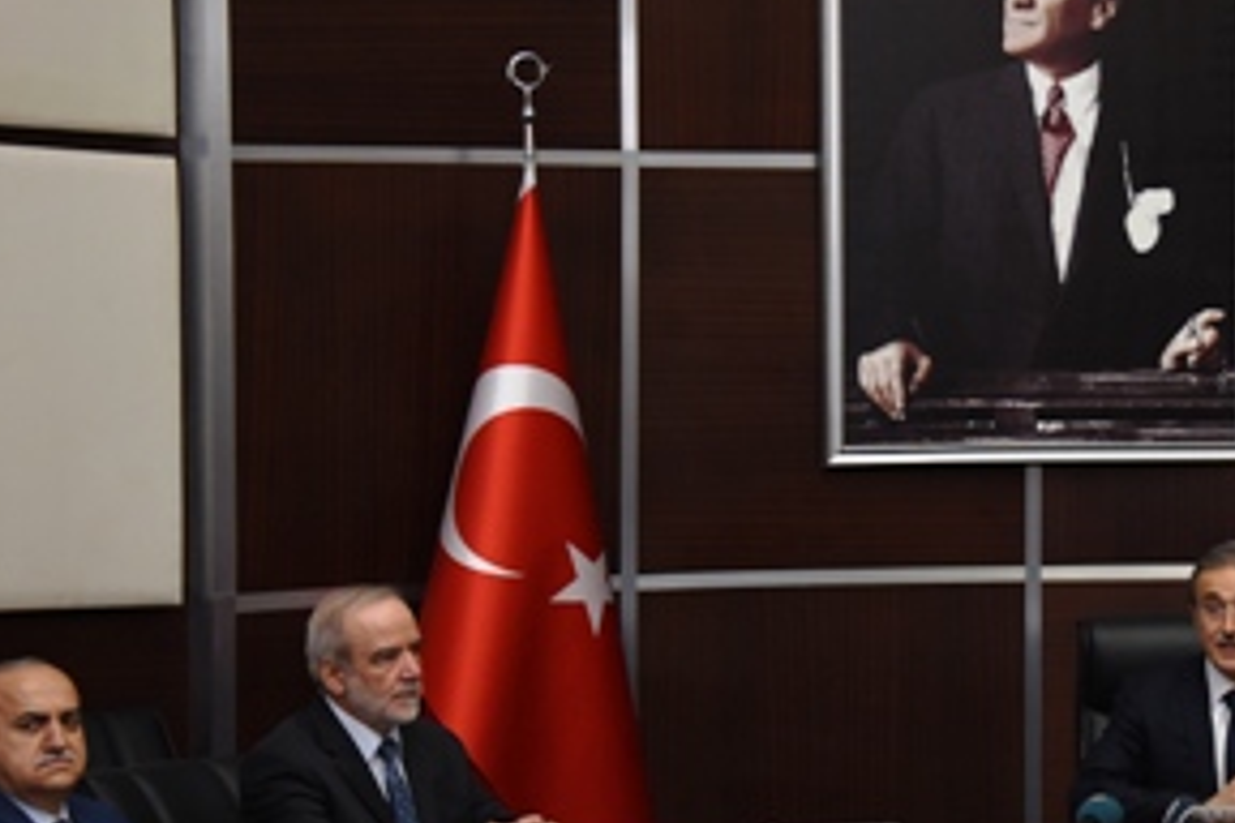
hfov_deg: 16.1
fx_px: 4322
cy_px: 504
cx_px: 991
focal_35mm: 126
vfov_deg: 10.9
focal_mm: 70
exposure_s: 1/100
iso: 1600
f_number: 5
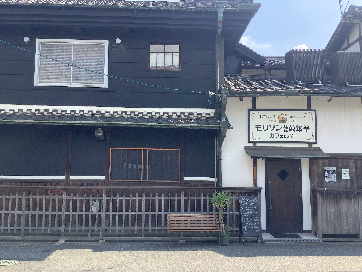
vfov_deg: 45.4
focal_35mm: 31
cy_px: 136
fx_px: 324
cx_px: 181
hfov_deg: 58.4
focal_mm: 3.3
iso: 25
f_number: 2.4
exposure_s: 1/301
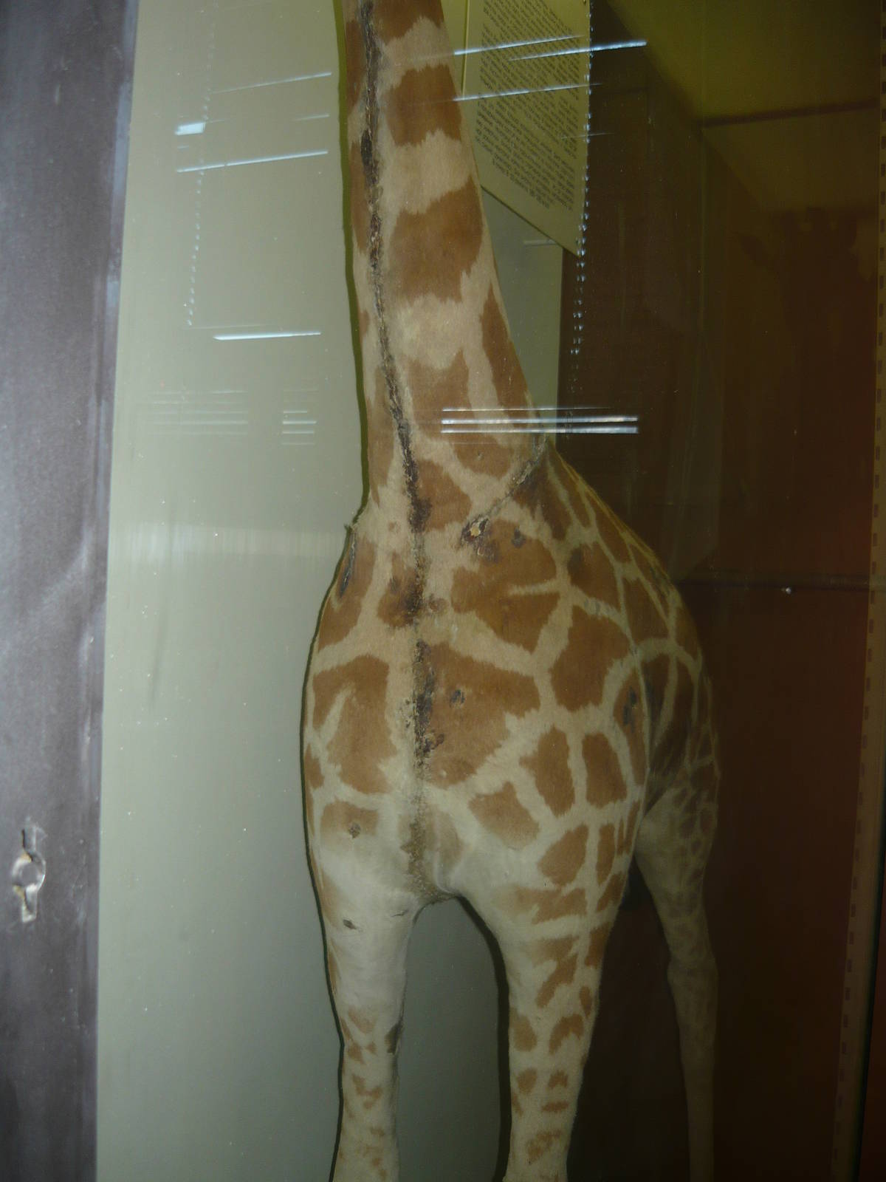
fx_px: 1126
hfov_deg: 42.9
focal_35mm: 33
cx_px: 443
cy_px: 591
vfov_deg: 55.4
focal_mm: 5.5
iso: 100
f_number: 2.8
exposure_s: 1/30
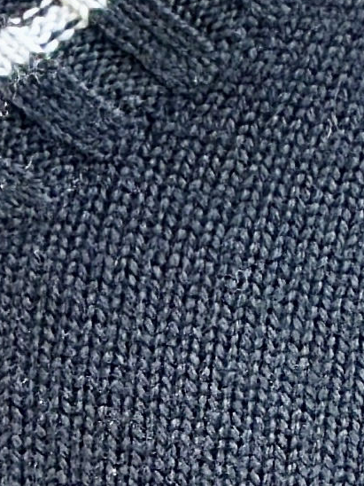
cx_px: 401
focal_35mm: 353
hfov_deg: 4.2
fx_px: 4949
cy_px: 263
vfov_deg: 5.6
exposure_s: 1/50
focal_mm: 6.86
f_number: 1.78
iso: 250
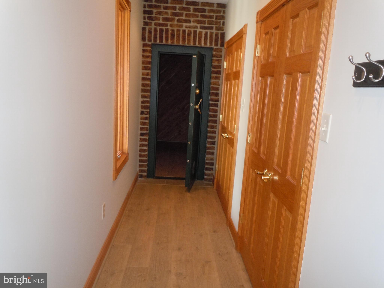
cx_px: 192
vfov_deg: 49.7
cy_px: 144
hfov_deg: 63.4
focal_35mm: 28
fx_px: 311
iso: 320
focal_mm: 5
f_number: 3.7
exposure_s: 1/20
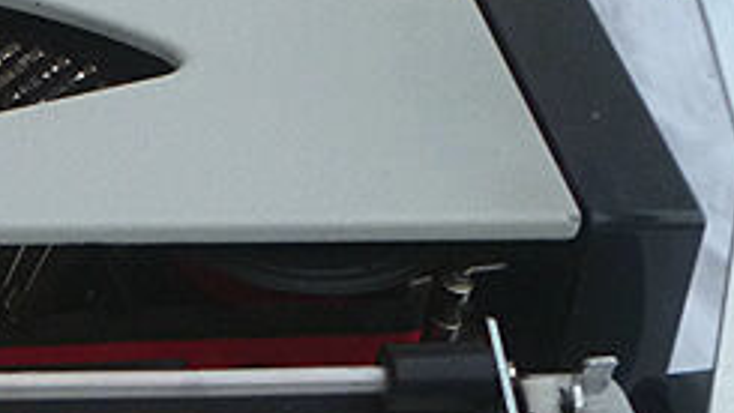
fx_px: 2492
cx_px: -348
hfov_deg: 15.5
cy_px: 446
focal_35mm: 128
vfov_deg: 9.4
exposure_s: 1/500
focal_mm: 6.5
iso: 200
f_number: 3.6
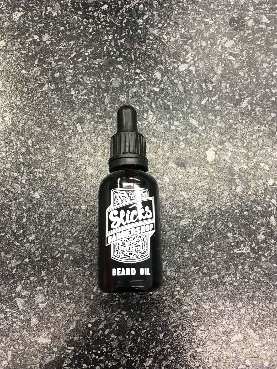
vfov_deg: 60.0
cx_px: 141
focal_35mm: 30
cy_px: 190
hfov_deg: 46.8
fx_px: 320
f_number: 2.2
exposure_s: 1/33
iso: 40
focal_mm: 4.15
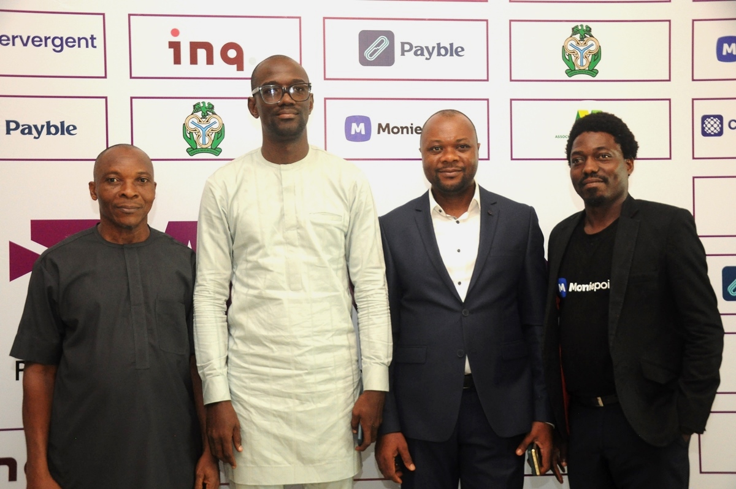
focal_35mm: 60
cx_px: 368
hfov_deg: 33.4
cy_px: 244
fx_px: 1225
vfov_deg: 22.6
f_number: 4.5
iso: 1250
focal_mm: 40
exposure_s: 1/100
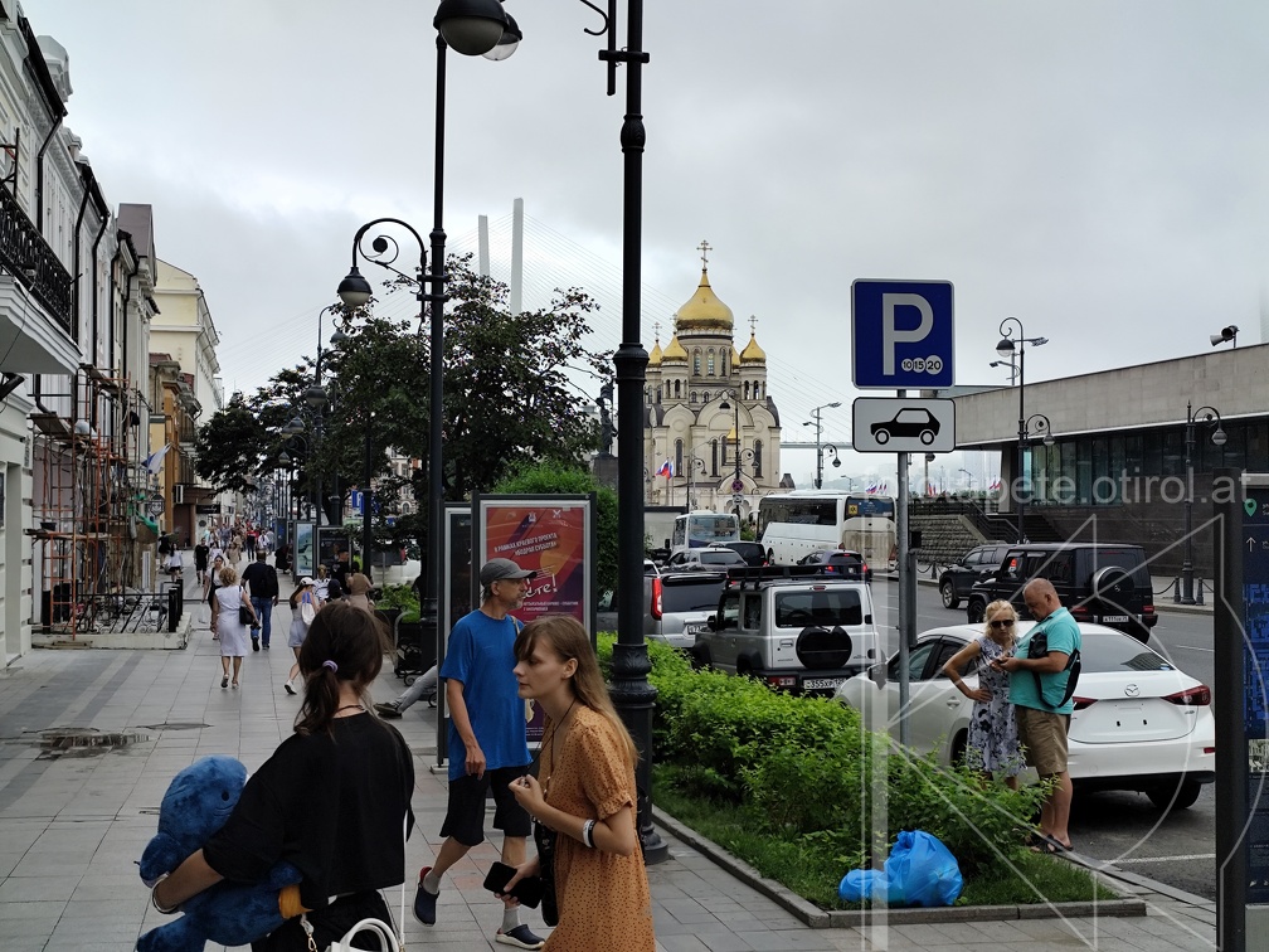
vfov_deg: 31.5
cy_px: 476
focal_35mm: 46
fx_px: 1686
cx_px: 634
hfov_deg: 41.2
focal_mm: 6.19
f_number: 1.65
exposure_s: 1/405
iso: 50
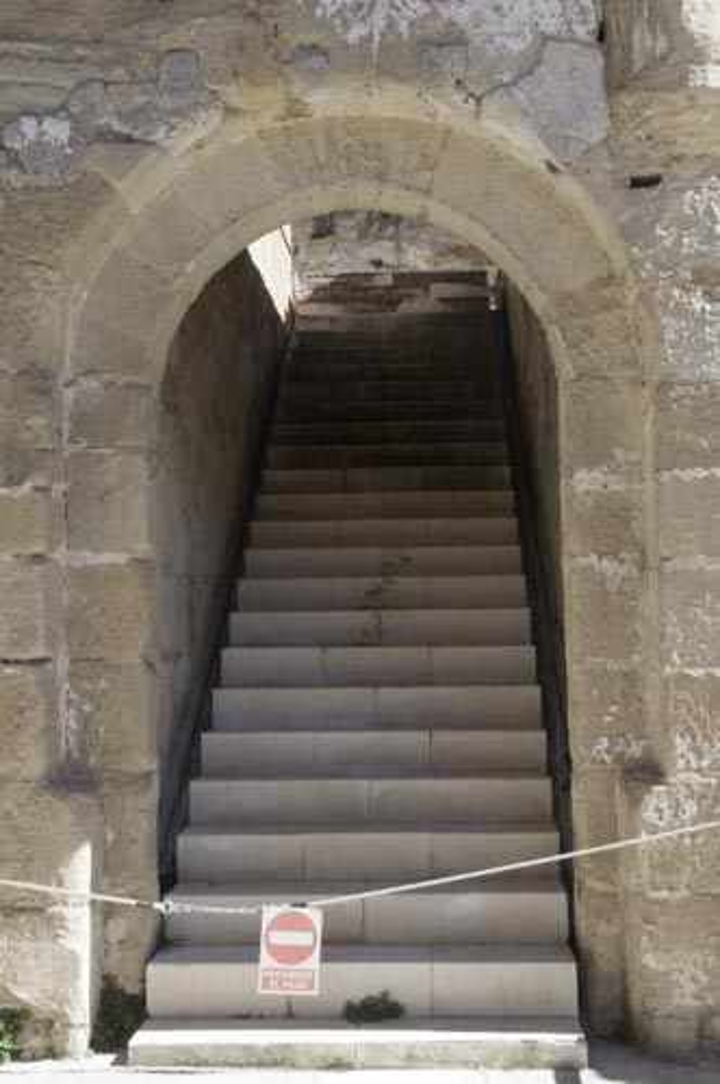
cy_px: 542
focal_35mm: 46
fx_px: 1399
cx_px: 360
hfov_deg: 28.9
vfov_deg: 42.4
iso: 200
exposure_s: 1/15
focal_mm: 31
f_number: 25
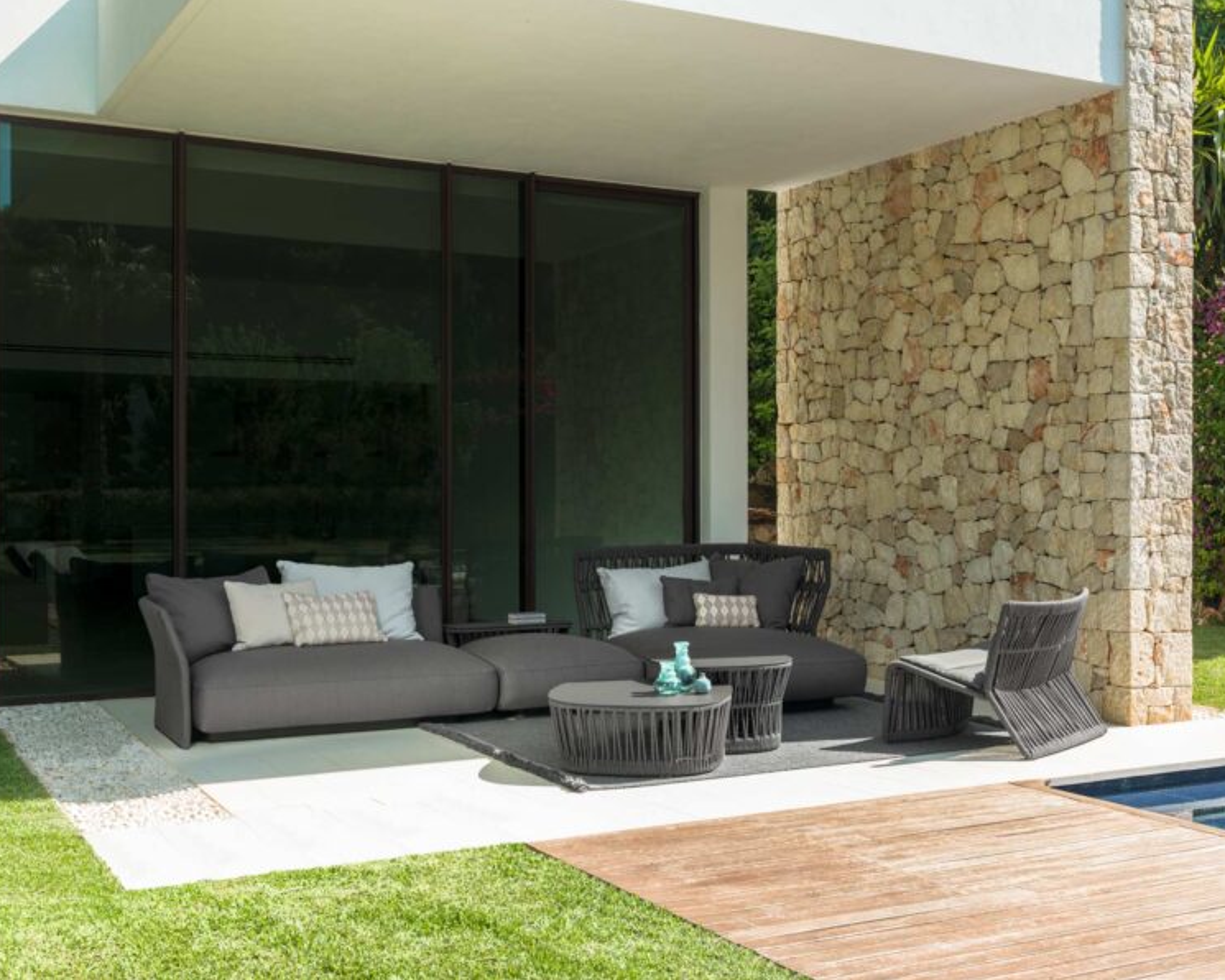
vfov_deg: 34.2
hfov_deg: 42.0
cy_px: 490
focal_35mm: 44
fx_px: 1595
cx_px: 640
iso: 50
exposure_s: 1/15
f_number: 16
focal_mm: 60
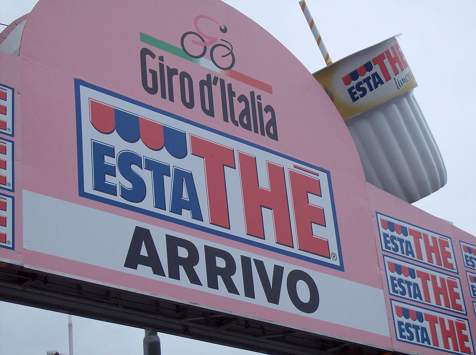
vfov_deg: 17.3
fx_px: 1166
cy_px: 178
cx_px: 238
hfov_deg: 23.1
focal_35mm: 85
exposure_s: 1/491
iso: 100
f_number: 4.2
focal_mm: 14.1
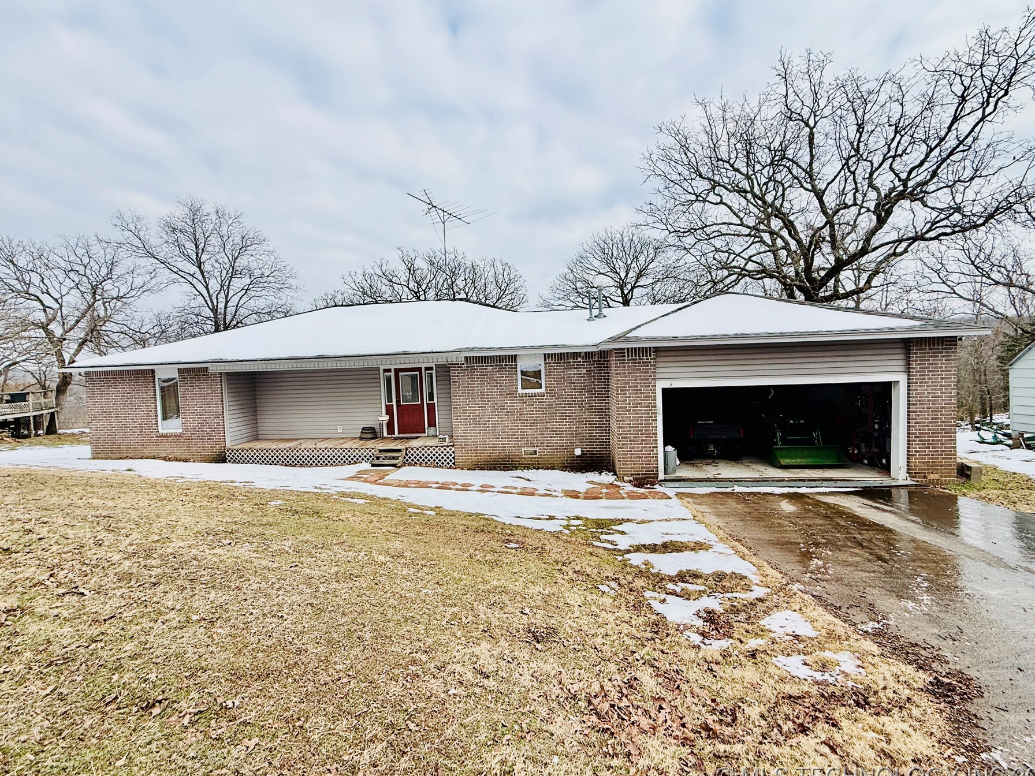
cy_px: 385
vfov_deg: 81.7
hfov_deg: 98.2
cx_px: 516
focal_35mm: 15
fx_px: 448
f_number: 2.2
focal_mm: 2.22
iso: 50
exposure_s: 1/1698
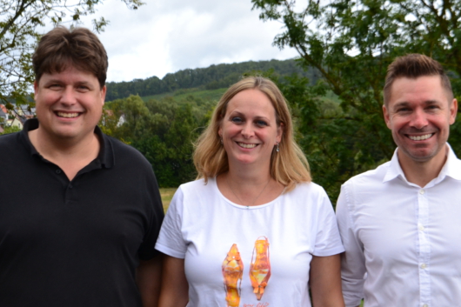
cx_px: 234
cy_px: 146
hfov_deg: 26.3
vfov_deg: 17.7
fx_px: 986
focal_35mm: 77
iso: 400
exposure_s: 1/200
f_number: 10
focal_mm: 34
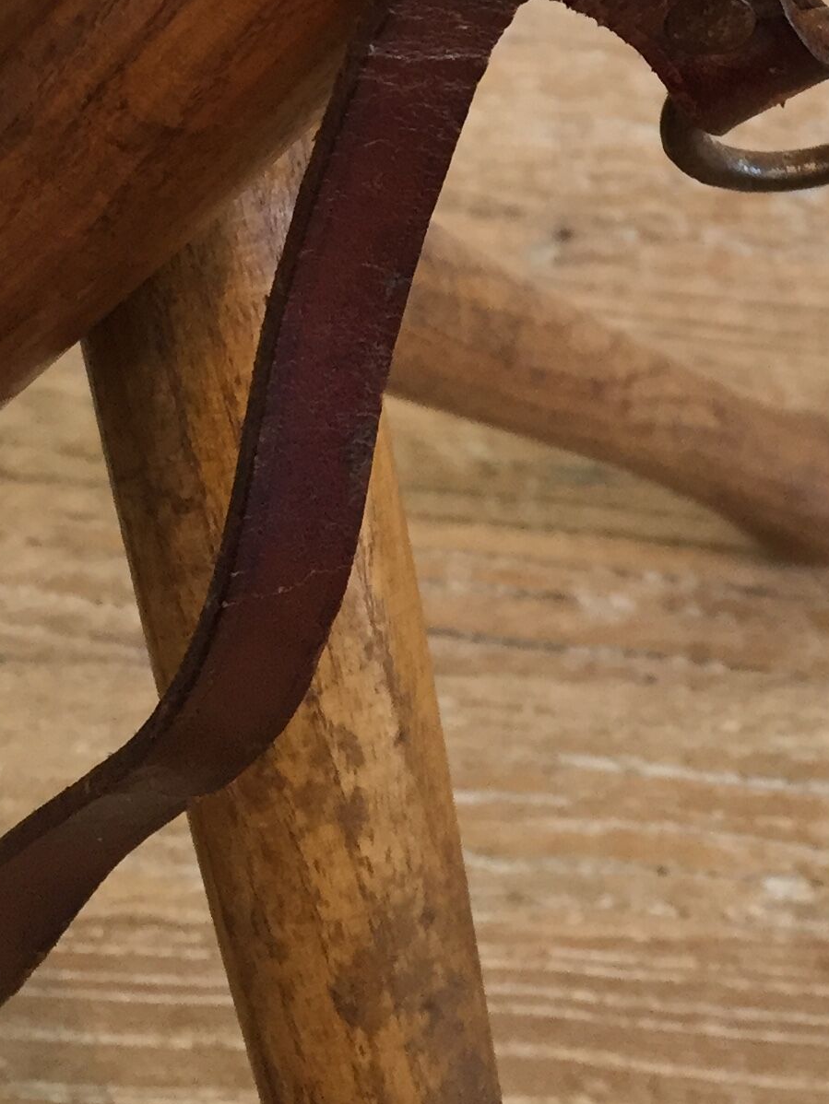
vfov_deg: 22.6
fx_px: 2522
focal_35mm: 79
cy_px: -241
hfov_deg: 18.6
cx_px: 598
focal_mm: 4.15
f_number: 2.2
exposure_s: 1/33
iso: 125
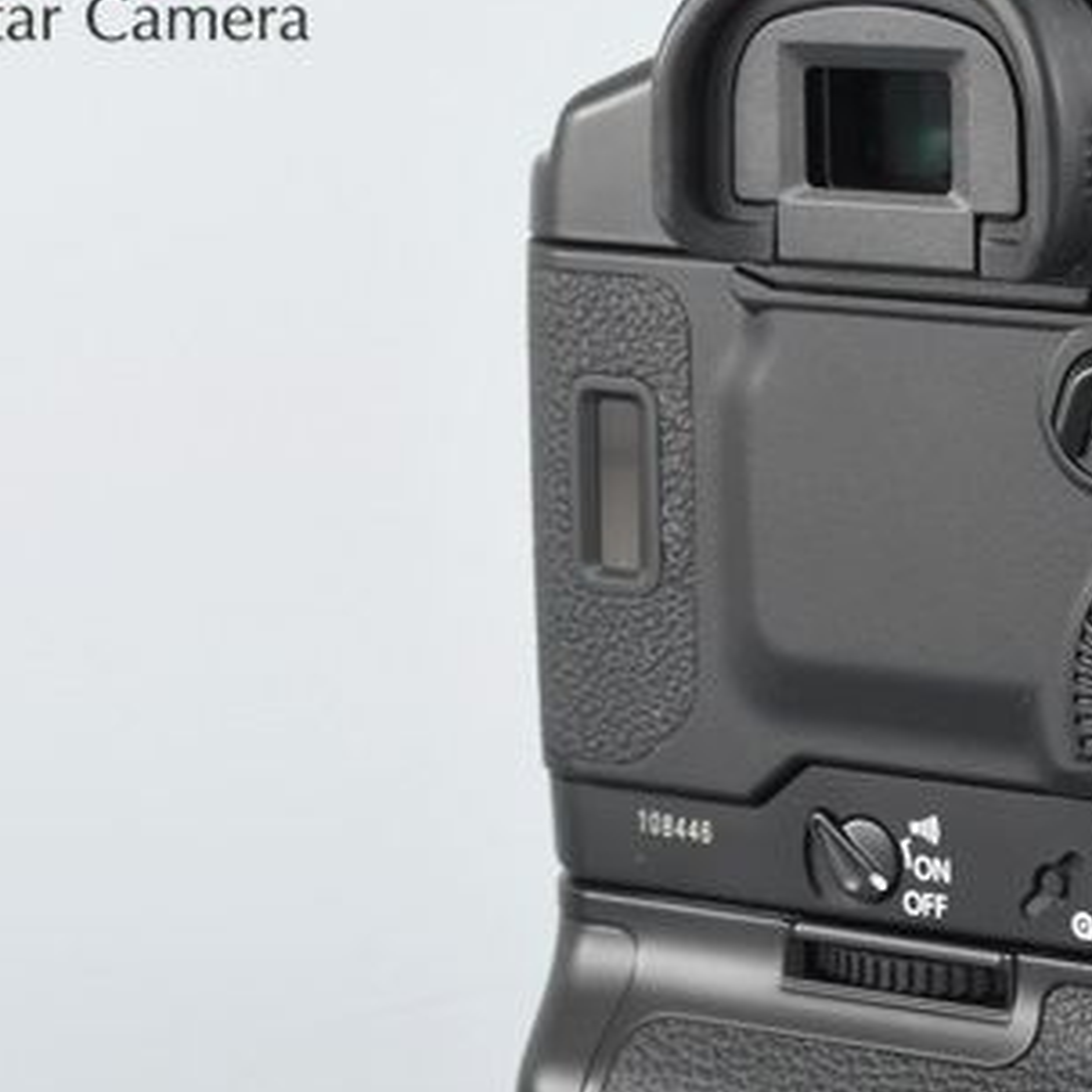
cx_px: 1207
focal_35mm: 175
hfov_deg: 9.9
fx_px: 6246
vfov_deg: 10.0
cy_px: 625
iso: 500
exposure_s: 1/200
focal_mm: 52
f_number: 11
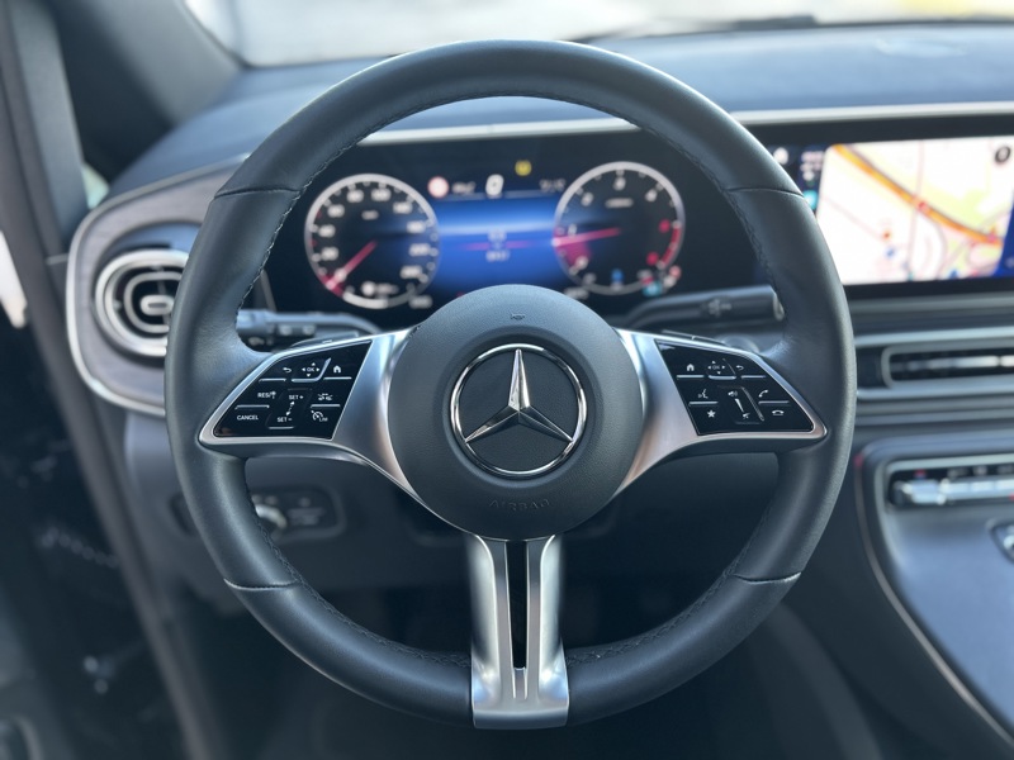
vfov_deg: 53.1
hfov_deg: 67.3
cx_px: 507
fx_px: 762
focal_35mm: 26
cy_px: 380
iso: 125
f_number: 1.5
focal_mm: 5.7
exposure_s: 1/70
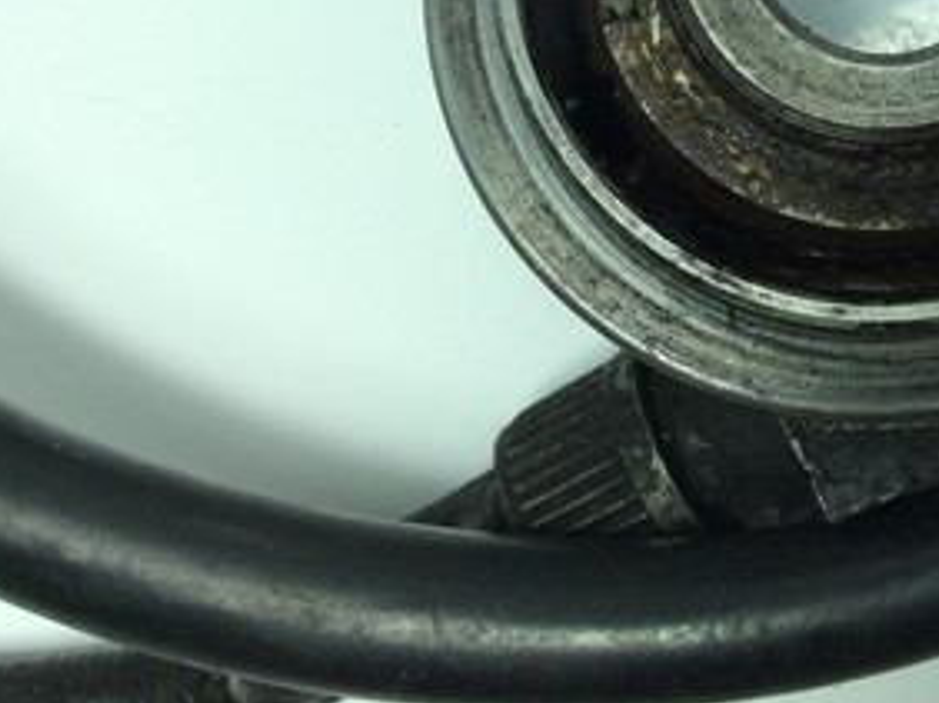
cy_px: -37
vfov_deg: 20.7
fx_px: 1843
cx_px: 926
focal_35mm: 68
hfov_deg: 27.1
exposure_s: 1/275
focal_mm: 3.3
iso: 32
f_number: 2.4
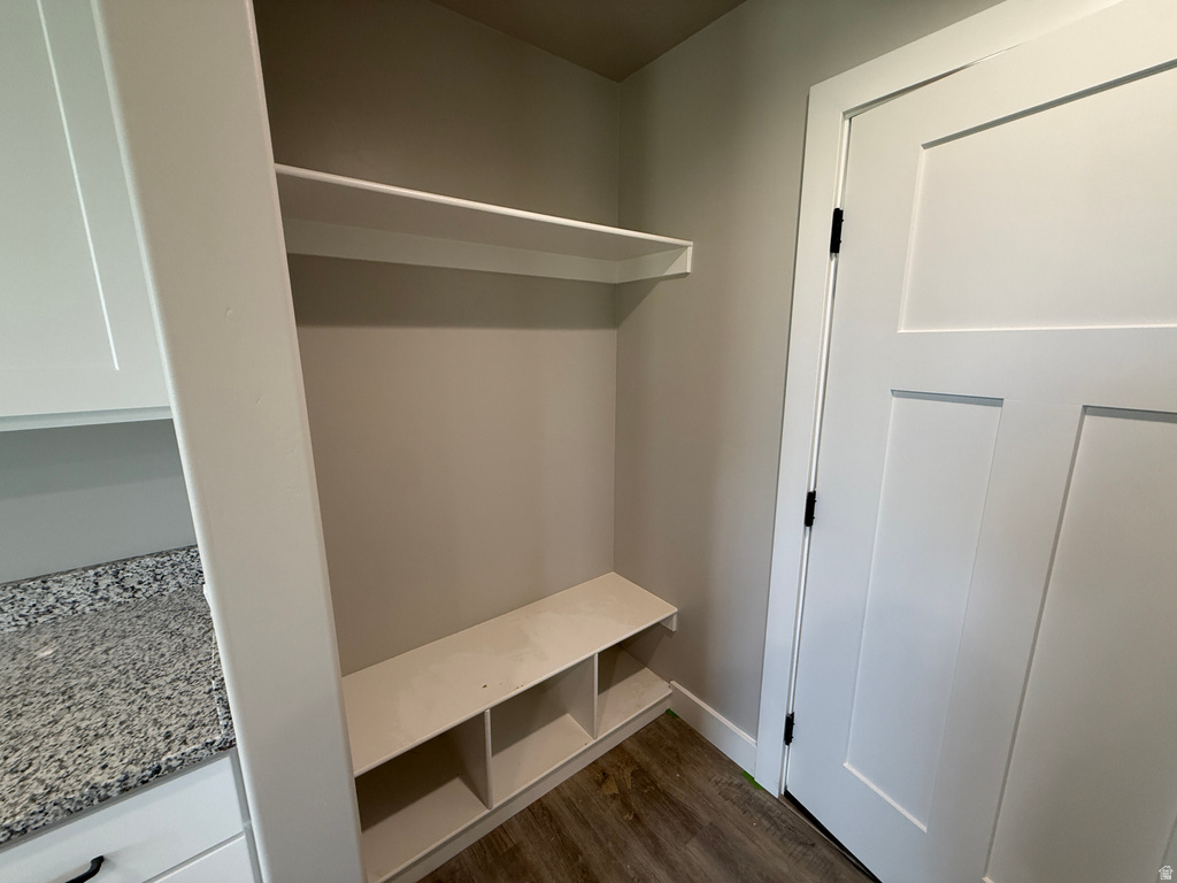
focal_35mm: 14
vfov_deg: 85.7
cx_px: 588
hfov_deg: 102.1
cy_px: 442
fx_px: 476
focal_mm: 2.22
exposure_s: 1/120
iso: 250
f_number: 2.2
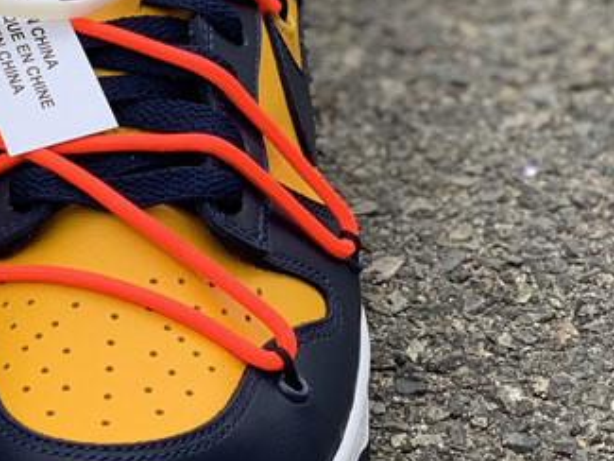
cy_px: 159
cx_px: -138
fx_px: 2271
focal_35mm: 128
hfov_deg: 14.8
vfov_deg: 11.6
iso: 25
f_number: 2.4
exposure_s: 1/122
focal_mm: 6
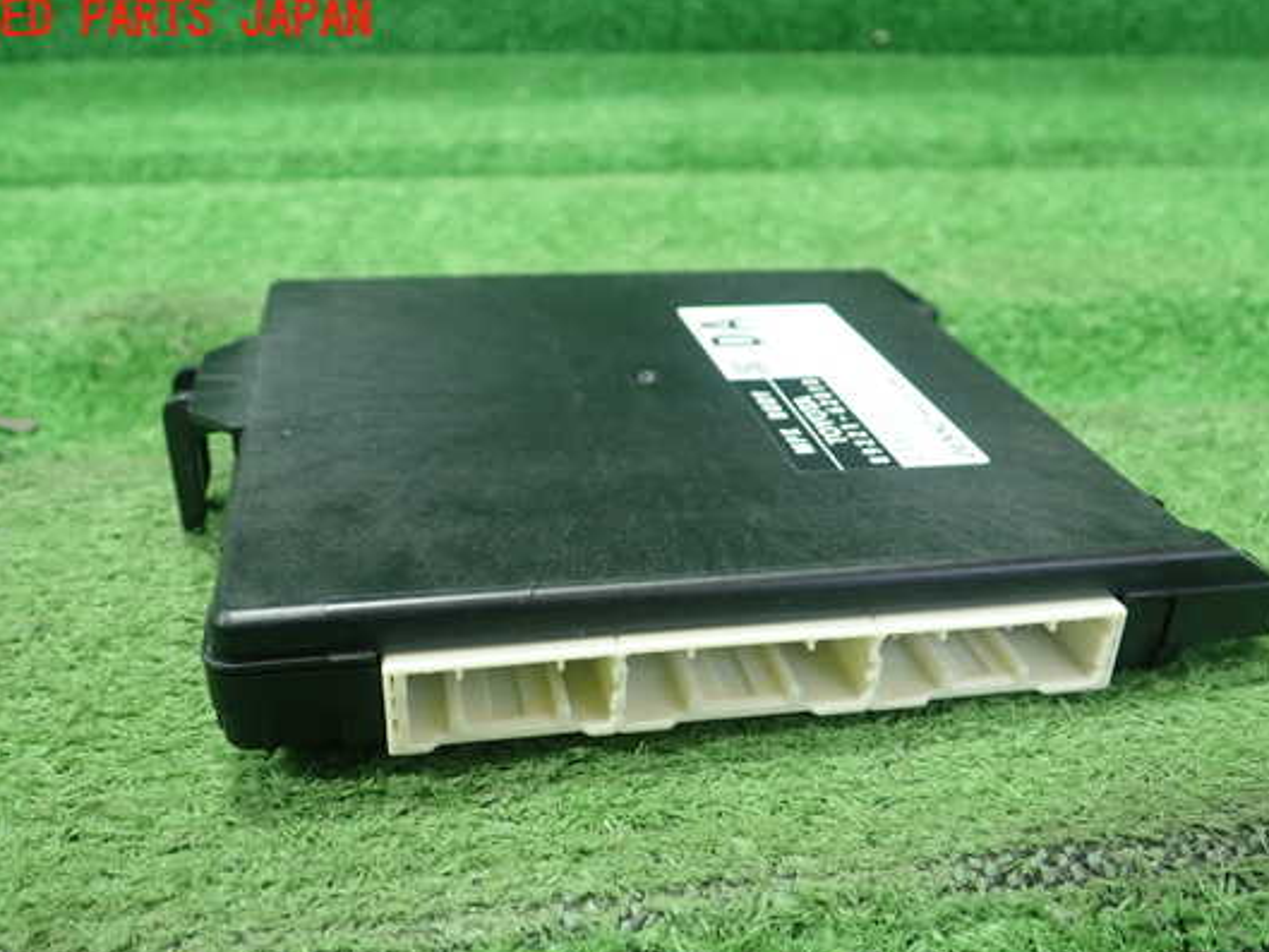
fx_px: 1247
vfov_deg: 41.7
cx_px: 655
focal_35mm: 34
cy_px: 530
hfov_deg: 53.9
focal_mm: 5.5
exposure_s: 1/125
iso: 500
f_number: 2.3
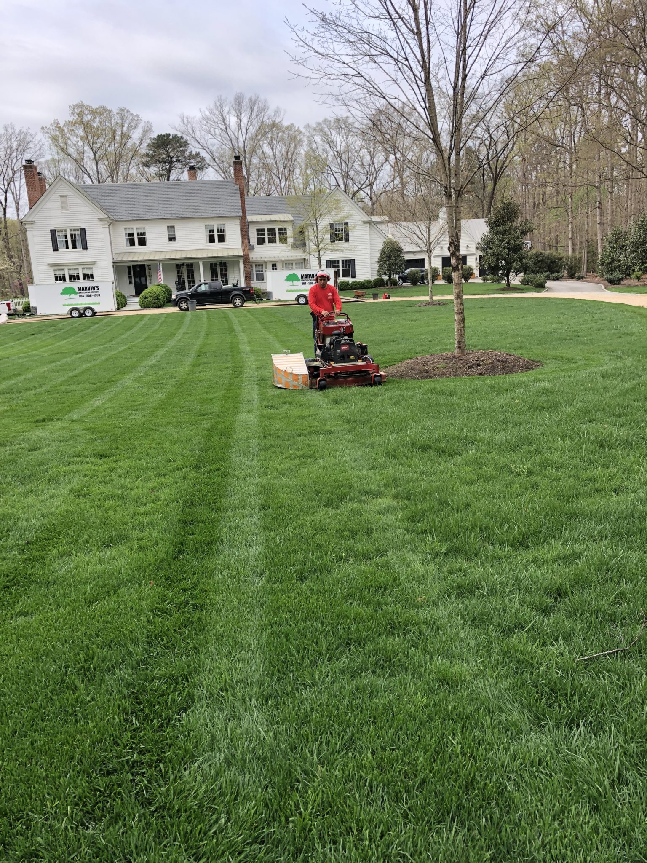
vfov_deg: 63.4
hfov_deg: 49.7
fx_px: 698
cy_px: 432
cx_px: 324
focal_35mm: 28
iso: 20
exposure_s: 1/410
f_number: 1.8
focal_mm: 3.99
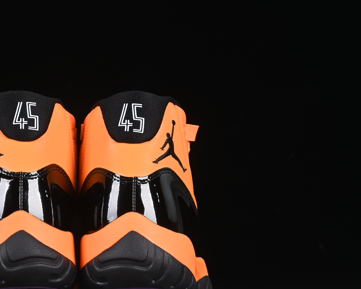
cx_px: 85
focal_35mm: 110
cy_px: 173
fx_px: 1175
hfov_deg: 17.4
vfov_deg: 14.0
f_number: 6.3
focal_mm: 50
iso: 160
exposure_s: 1/60
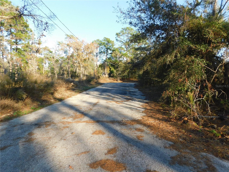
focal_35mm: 23
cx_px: 114
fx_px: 152
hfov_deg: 73.9
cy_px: 86
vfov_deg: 58.9
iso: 125
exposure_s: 1/400
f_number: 3
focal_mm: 4
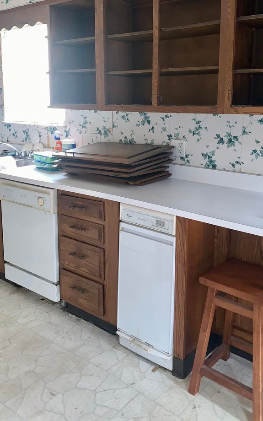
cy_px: 170
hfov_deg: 37.2
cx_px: 155
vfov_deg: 56.3
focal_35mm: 34
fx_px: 390
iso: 80
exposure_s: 1/9
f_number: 1.8
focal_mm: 4.25
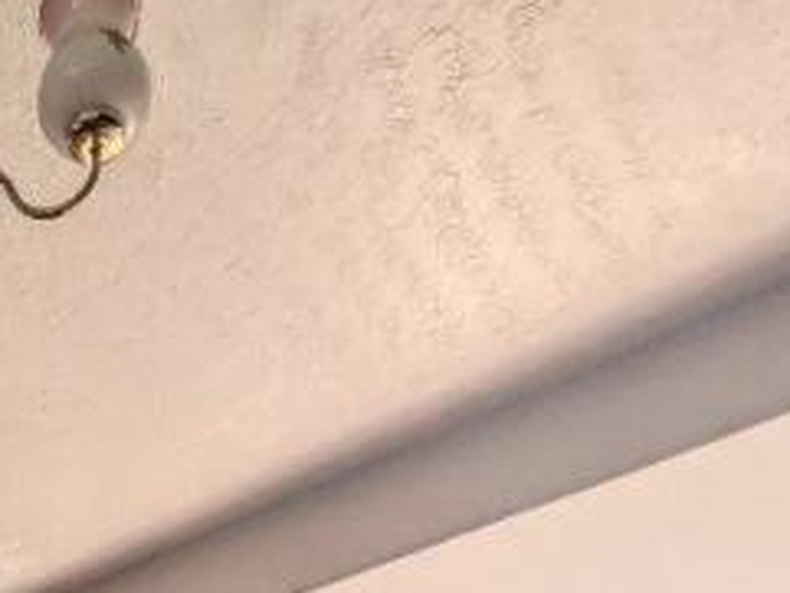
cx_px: 20
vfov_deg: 17.8
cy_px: 1234
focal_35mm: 51
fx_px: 1164
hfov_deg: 34.5
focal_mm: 2.02
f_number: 1.7
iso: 51
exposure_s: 1/326
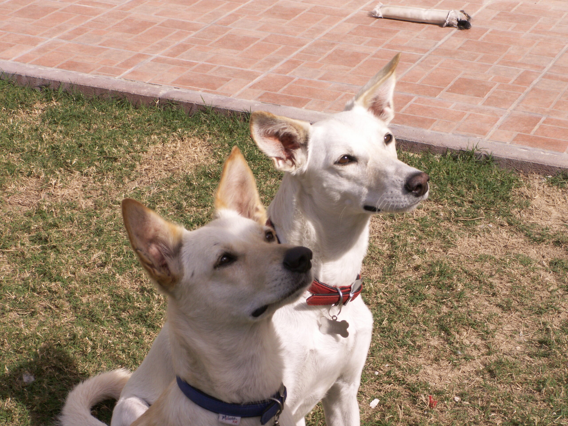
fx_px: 1444
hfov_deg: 22.3
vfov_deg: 16.8
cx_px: 284
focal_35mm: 88
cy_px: 213
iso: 50
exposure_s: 1/200
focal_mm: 14.76
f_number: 7.1
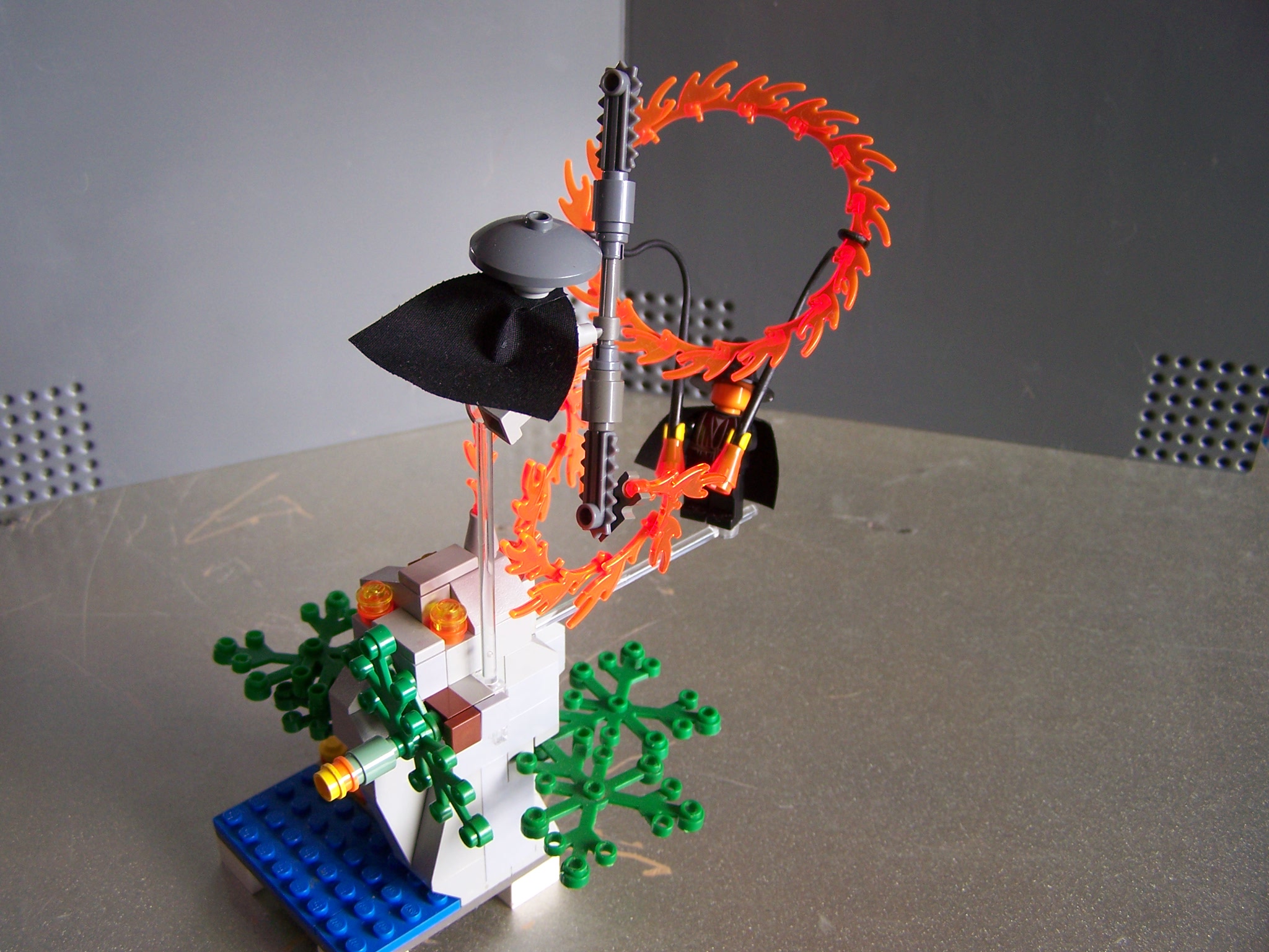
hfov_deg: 49.0
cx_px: 634
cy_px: 476
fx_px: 1393
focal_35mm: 38
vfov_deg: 37.7
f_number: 2.8
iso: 80
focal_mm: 6.3
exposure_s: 1/50
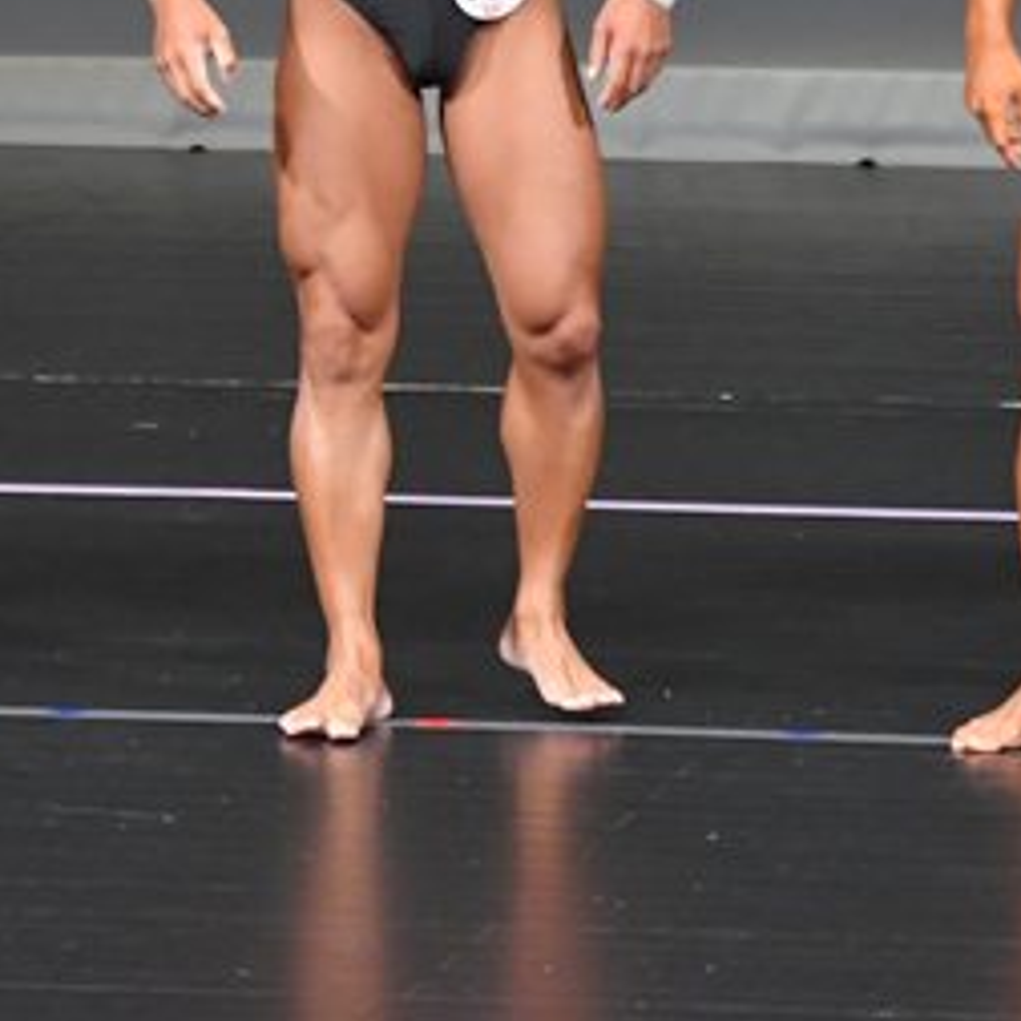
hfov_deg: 2.4
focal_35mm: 741
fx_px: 24727
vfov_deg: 2.4
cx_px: 204
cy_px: 65
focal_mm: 190
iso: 5000
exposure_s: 1/400
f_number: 5.6
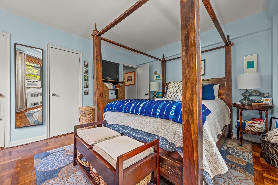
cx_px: 139
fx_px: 108
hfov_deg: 104.3
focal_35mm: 14
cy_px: 92
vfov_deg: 81.2
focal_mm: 14
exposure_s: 1/6
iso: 800
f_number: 8
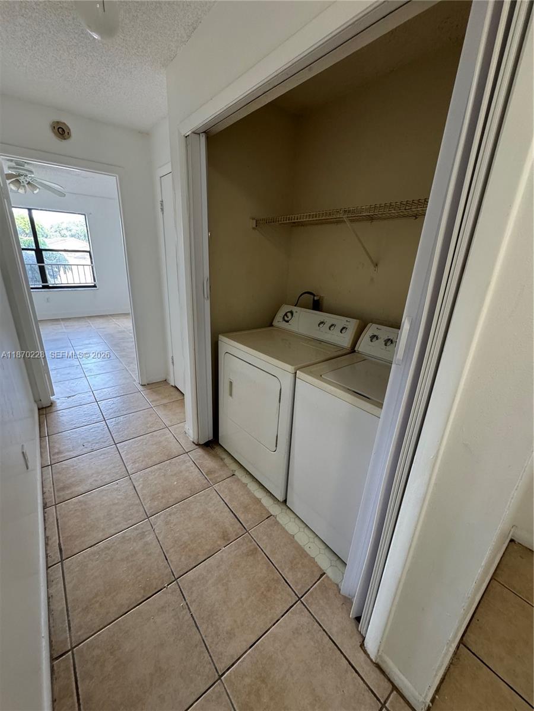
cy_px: 356
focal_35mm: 14
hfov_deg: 85.7
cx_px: 267
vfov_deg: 102.1
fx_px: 288
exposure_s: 1/60
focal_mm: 2.22
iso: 320
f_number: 2.2
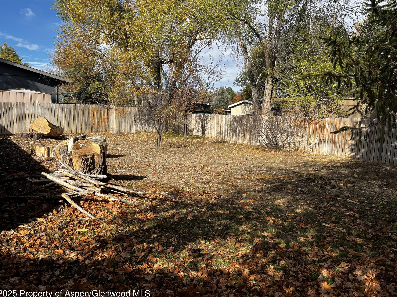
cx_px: 197
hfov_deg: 65.3
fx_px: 310
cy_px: 153
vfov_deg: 51.3
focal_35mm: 27
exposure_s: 1/2410
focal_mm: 5.1
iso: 50
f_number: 1.6
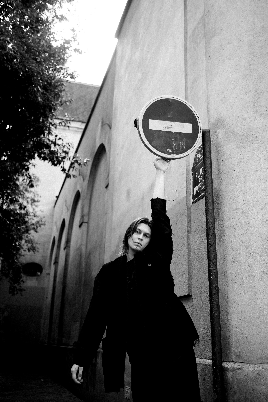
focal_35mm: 35
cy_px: 201
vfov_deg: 54.4
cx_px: 134
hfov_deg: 37.9
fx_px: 391
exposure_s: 1/320
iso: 100
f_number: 2.8
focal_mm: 35
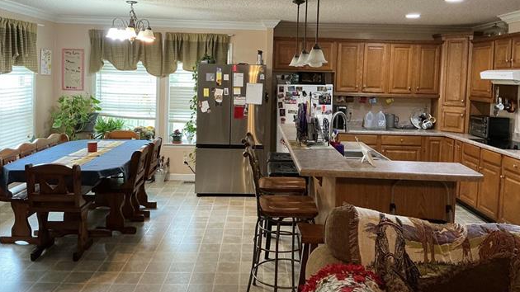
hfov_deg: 62.6
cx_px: 262
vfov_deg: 37.4
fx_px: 427
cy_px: 100
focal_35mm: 31
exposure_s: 1/60
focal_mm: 3
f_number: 1.8
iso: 160
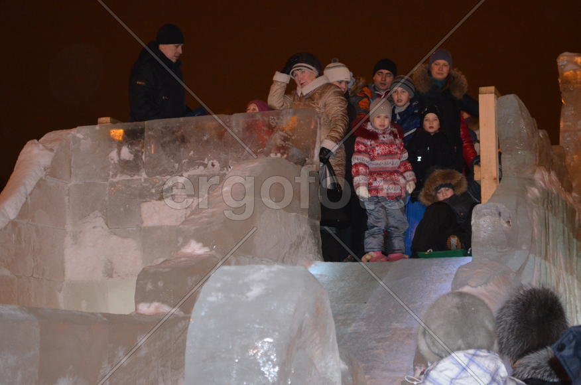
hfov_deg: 24.7
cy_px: 192
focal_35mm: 82
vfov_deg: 16.5
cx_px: 290
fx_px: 1329
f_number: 5.6
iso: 3200
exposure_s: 1/60
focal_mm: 55
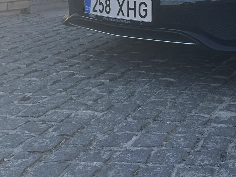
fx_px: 504
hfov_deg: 24.2
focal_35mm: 74
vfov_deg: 18.1
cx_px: 273
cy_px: -73
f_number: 1.78
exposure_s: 1/2203
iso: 80
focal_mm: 6.86
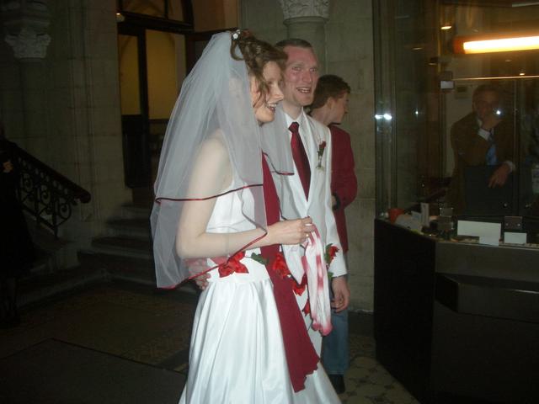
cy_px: 202
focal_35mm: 35
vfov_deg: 40.7
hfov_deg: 52.6
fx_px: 545
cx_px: 270
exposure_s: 1/60
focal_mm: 5.8
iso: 100
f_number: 2.6
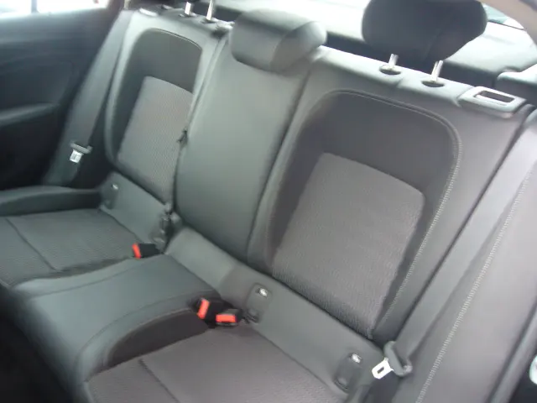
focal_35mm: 28
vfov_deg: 49.7
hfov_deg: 63.4
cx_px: 268
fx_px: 434
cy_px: 202
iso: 200
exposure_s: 1/8
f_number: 2.8
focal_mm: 4.6
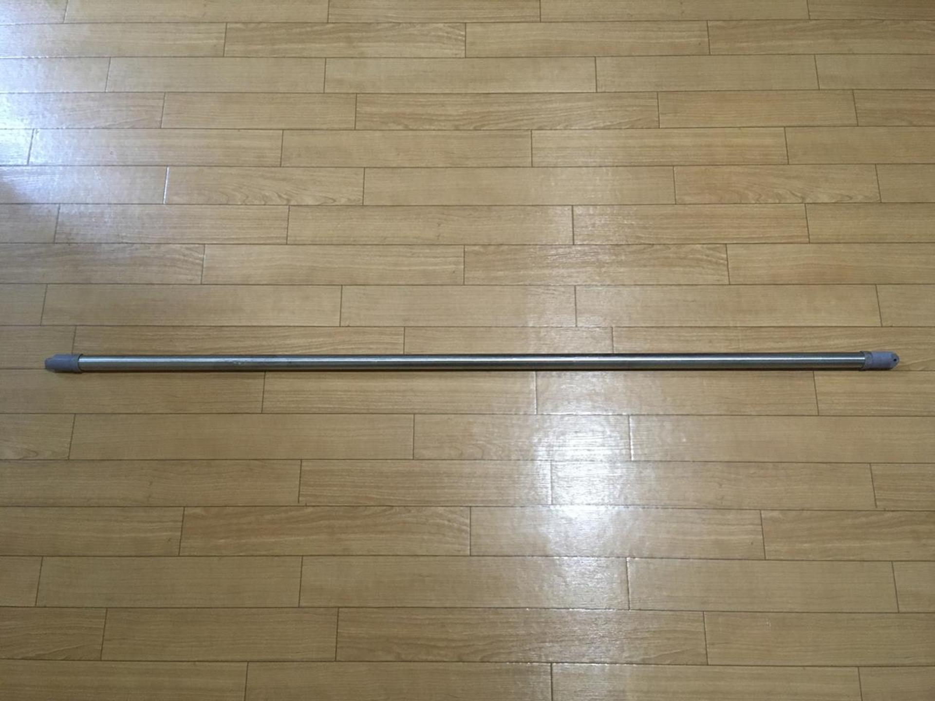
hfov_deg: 61.7
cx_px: 468
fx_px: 783
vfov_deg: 48.2
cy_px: 350
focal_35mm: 29
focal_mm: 4.15
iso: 200
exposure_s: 1/33
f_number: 2.2
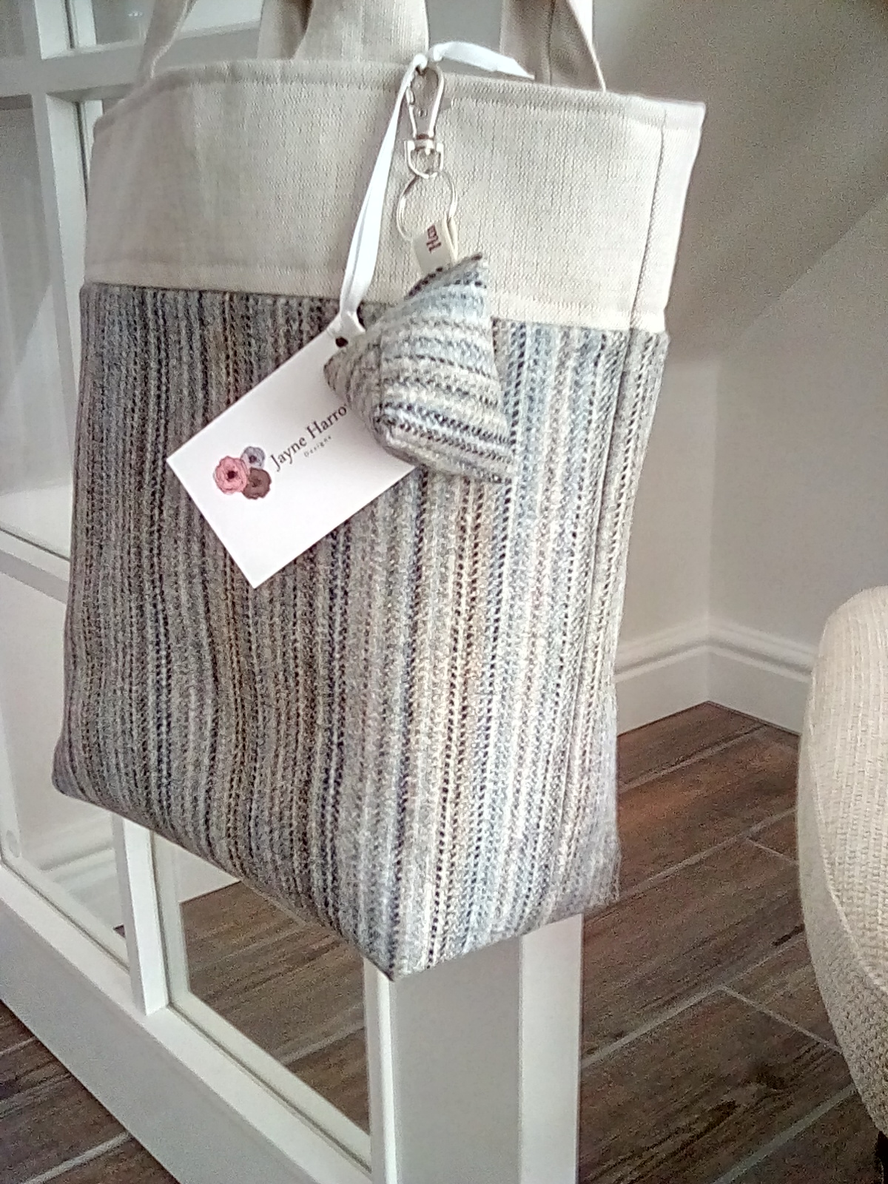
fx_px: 1334
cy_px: 592
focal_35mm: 39
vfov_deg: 47.9
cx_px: 444
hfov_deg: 36.8
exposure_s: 1/30
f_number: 2.8
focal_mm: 3.1
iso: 243
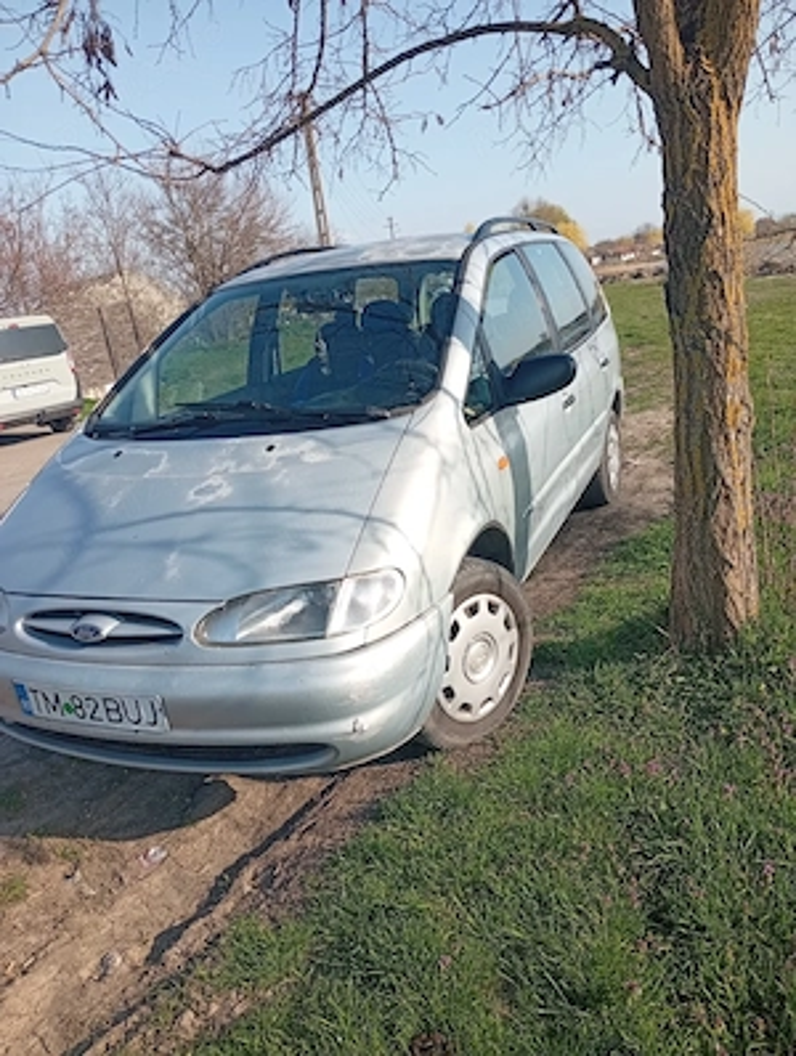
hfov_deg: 51.5
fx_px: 825
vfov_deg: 65.2
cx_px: 398
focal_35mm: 27
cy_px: 528
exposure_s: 1/357
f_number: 1.8
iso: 50
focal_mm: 3.98
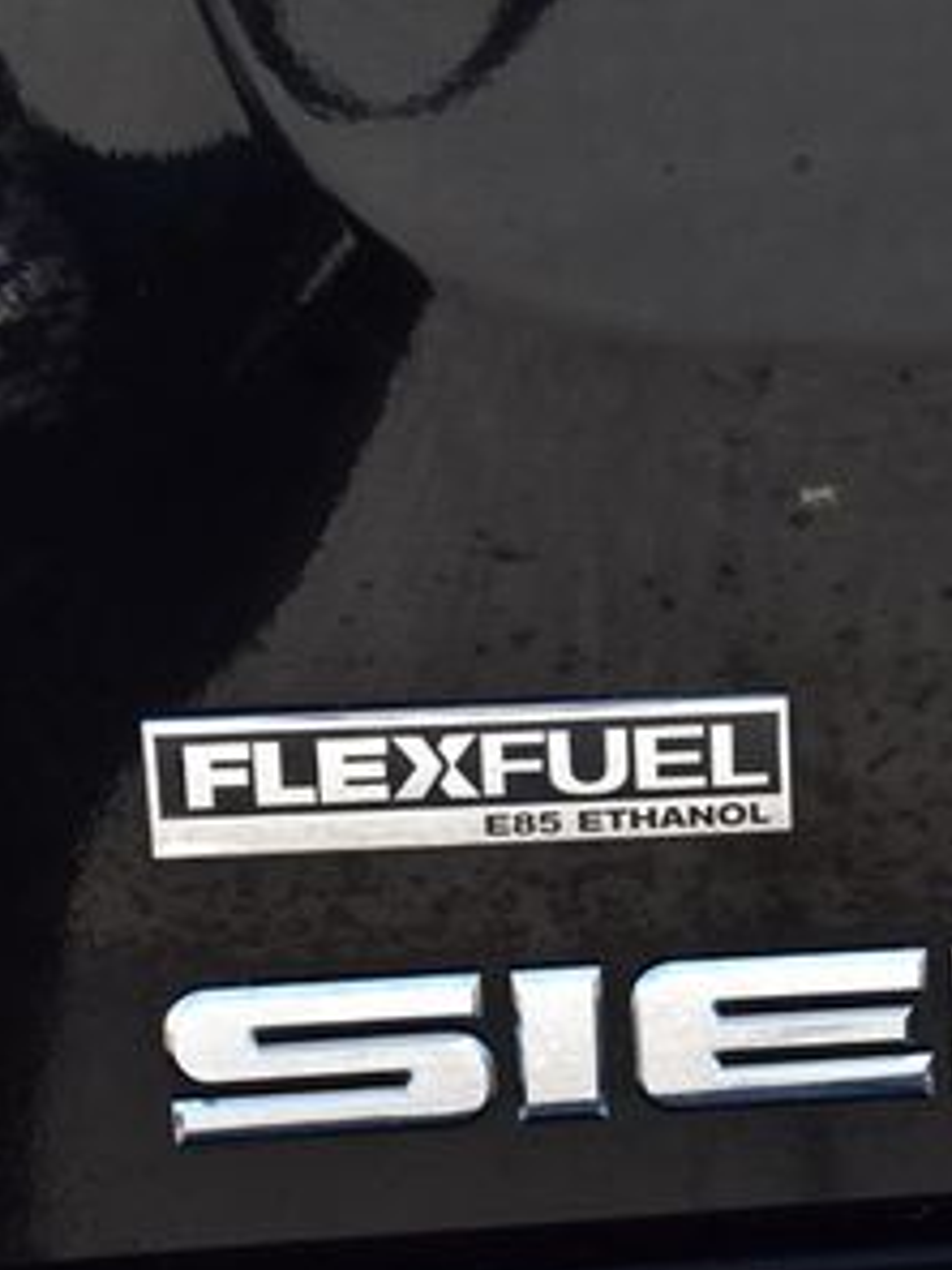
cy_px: 901
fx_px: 3998
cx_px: 1368
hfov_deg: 12.9
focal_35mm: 109
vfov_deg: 18.0
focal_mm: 35
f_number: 9
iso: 400
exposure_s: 1/125
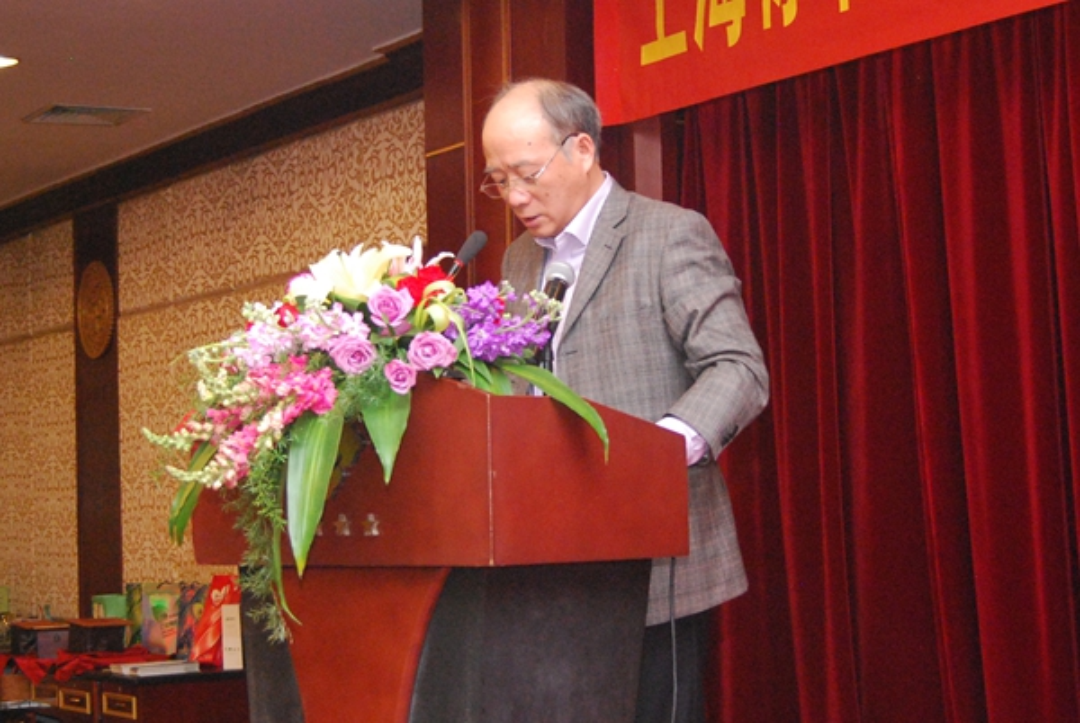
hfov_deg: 46.3
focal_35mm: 42
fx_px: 1262
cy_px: 362
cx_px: 540
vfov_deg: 32.0
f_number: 4.2
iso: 1600
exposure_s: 1/60
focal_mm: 28
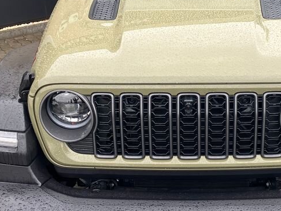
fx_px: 479
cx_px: 198
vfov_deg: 24.7
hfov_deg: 32.3
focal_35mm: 59
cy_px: 75
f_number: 1.8
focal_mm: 3.99
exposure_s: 1/121
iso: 50
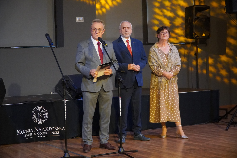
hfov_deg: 28.1
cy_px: 79
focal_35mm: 72
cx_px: 118
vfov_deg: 18.9
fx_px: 474
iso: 6400
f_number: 4
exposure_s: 1/125
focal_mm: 48
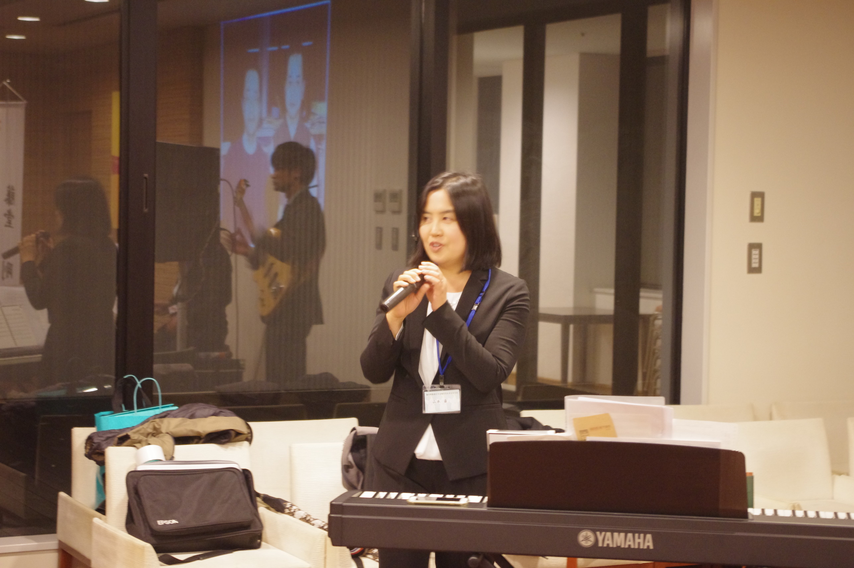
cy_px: 284
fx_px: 1943
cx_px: 427
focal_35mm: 82
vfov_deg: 16.6
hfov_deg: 24.8
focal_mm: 55
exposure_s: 1/10
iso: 2000
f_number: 5.6
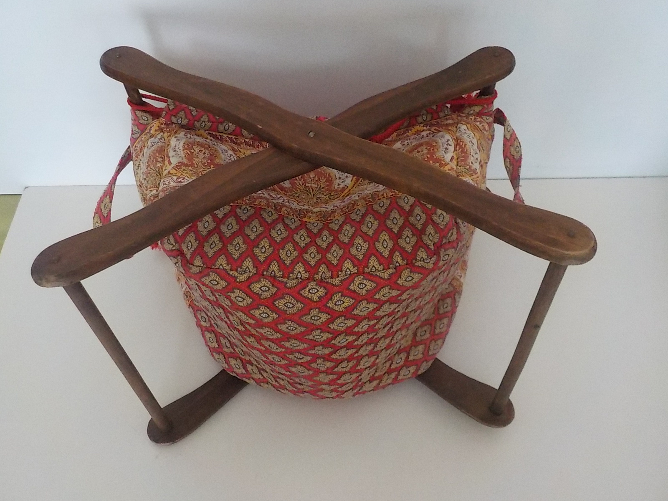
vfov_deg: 46.8
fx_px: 579
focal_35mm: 30
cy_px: 250
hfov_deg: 60.0
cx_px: 334
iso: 800
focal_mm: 4.1
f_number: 3.3
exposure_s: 1/80
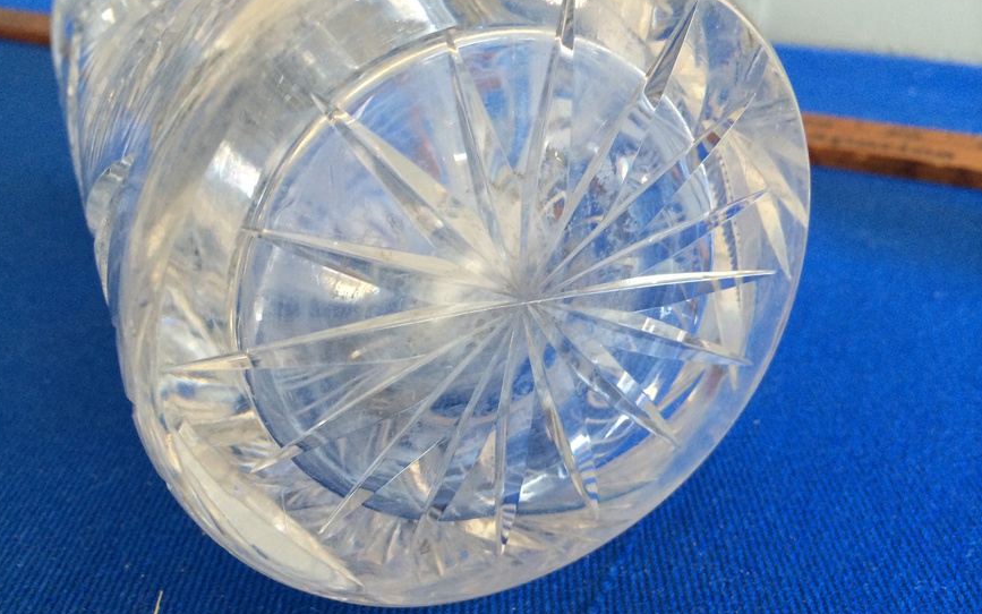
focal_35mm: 33
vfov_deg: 38.3
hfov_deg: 58.1
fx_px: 883
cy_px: 294
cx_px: 476
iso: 100
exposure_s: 1/30
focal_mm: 4.12
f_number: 2.2
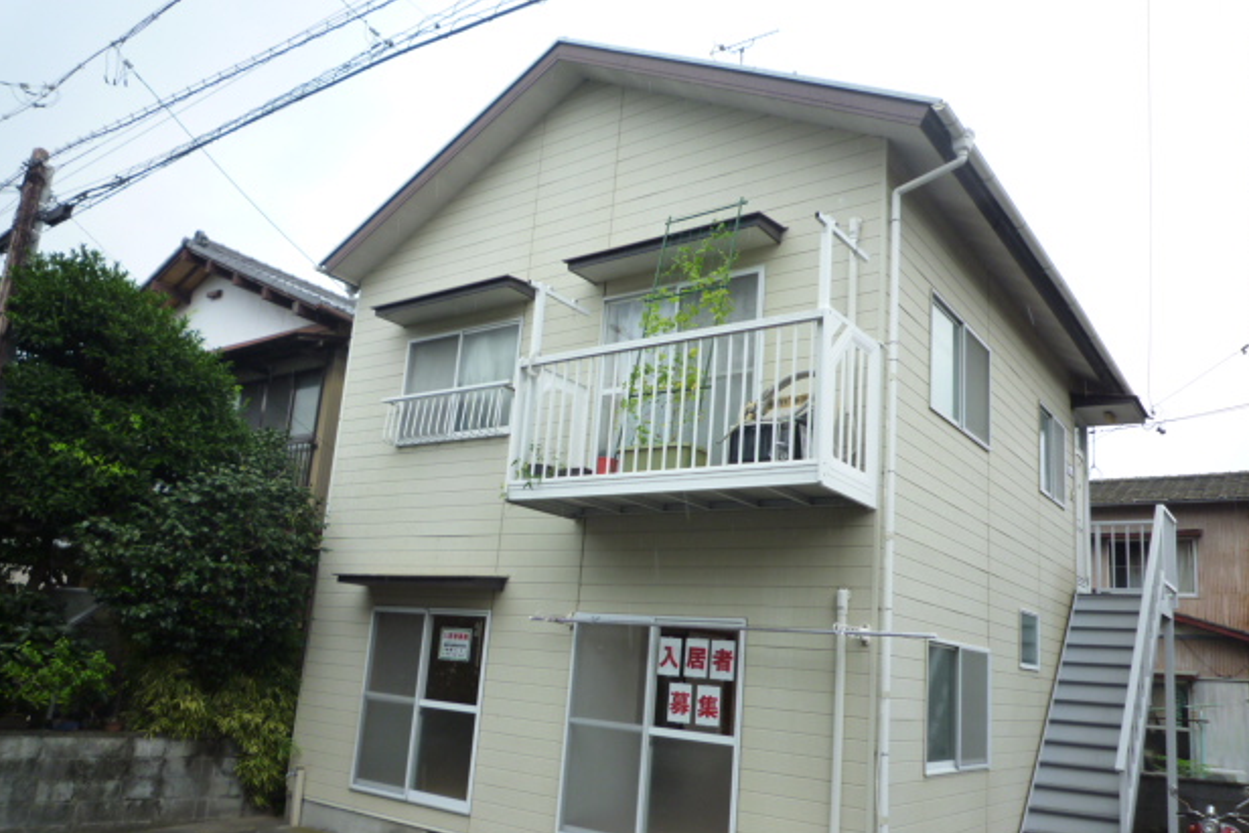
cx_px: 614
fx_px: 937
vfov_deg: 47.8
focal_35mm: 27
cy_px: 470
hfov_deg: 67.4
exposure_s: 1/200
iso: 125
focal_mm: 4.4
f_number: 2.8
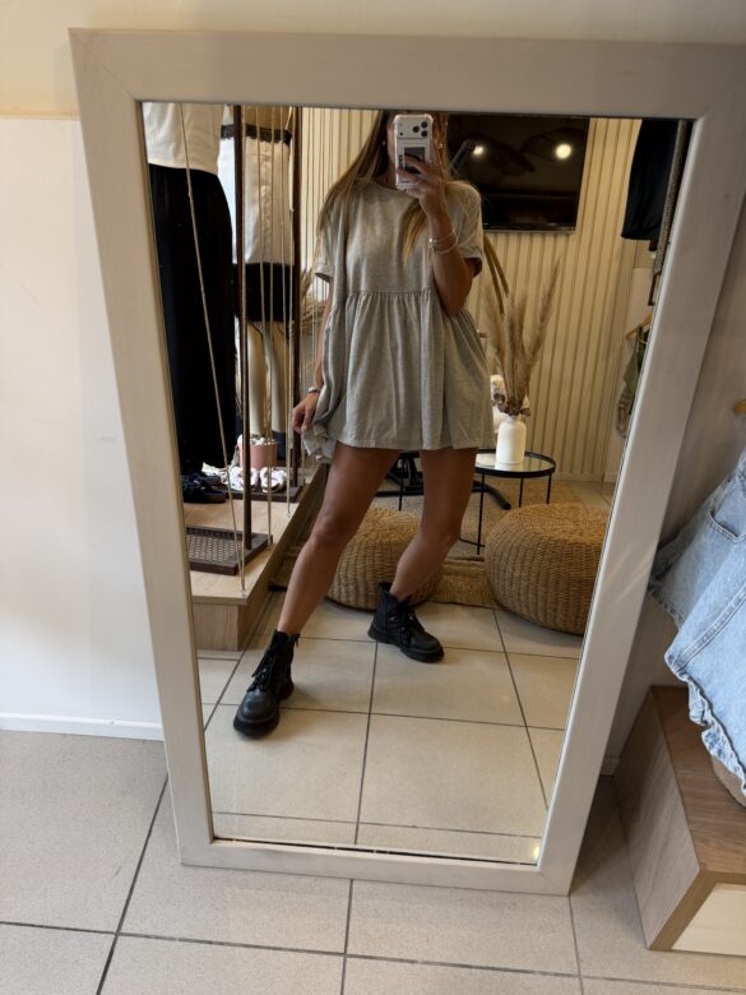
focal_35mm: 24
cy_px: 498
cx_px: 373
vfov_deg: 71.6
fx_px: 690
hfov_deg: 56.8
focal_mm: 6.76
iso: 160
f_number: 1.78
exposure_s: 1/100
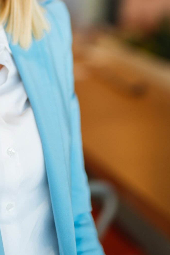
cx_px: 19
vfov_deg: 16.0
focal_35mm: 124
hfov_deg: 11.0
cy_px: -35
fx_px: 877
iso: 200
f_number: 1.6
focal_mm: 50
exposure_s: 1/400
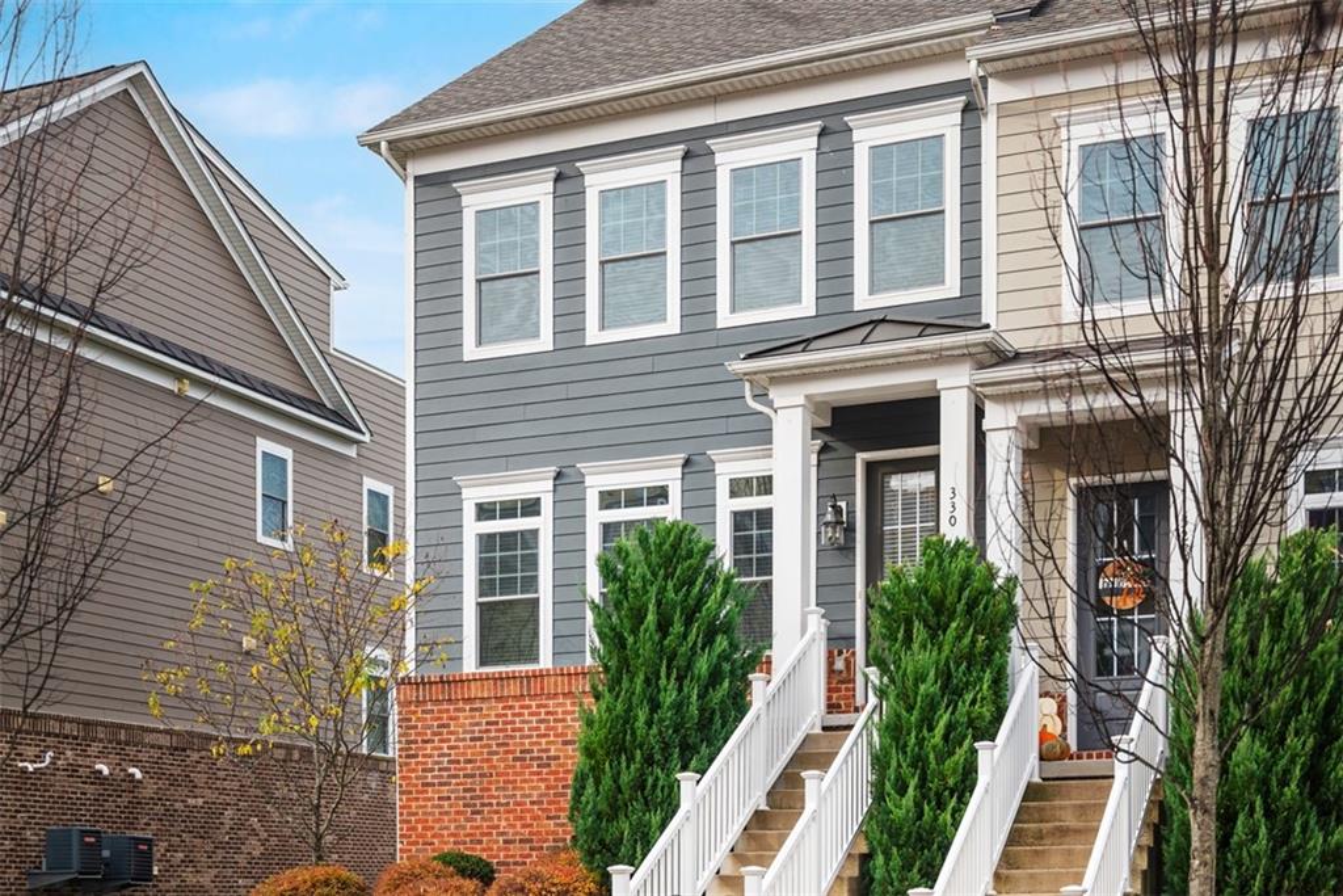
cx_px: 672
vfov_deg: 27.0
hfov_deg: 39.6
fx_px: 1865
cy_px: 448
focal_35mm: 50
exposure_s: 1/2500
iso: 400
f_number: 1.8
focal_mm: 50
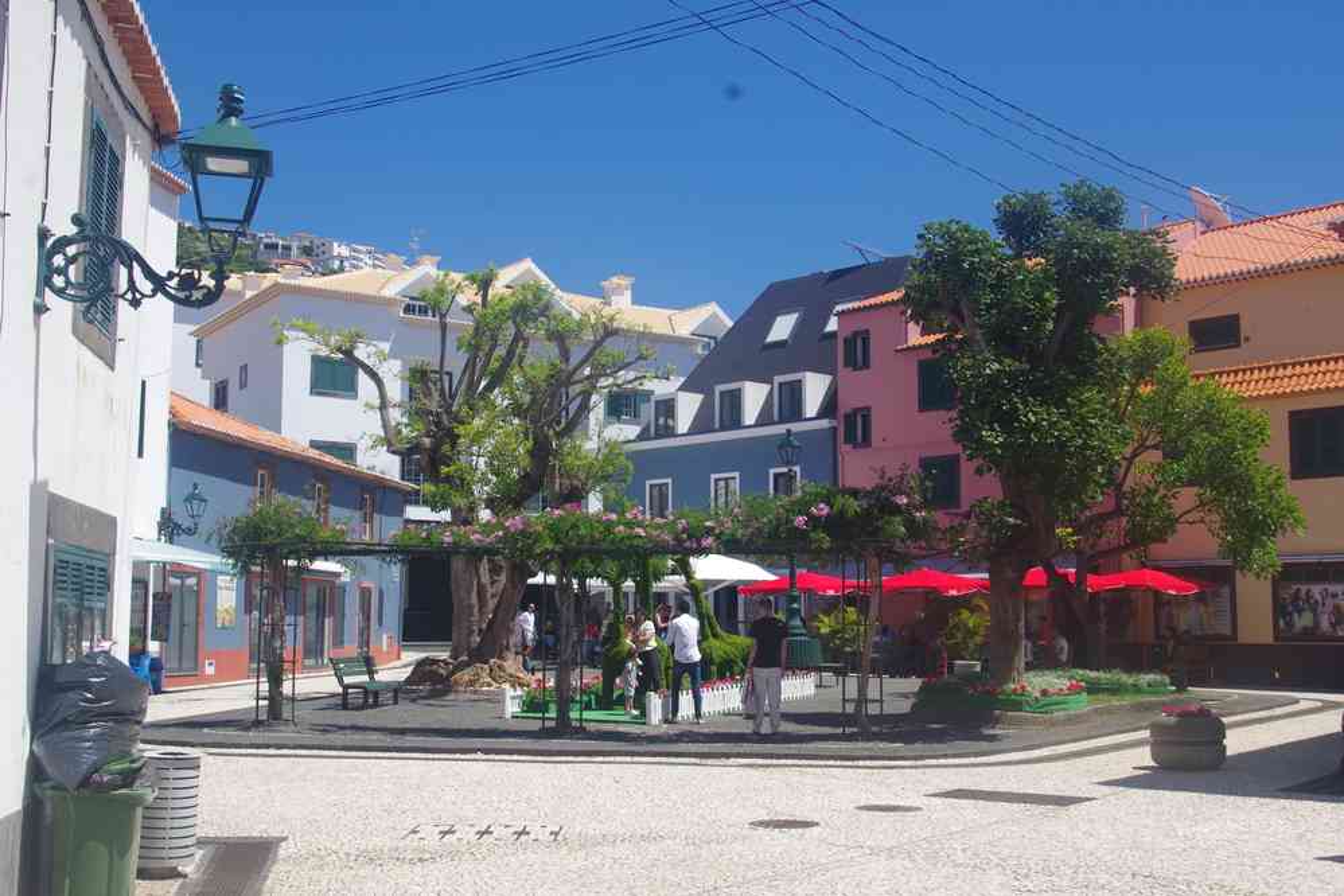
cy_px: 448
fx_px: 1568
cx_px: 672
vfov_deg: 31.9
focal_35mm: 42
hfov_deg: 46.4
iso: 200
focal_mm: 28
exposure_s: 1/80
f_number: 11
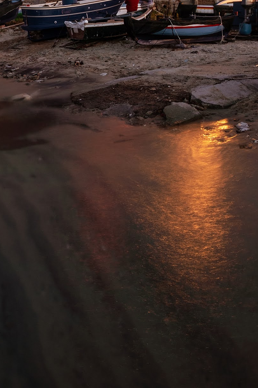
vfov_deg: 37.5
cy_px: 77
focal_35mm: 51
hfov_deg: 25.8
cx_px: 33
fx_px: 548
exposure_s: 10
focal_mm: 18
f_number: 11
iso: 160
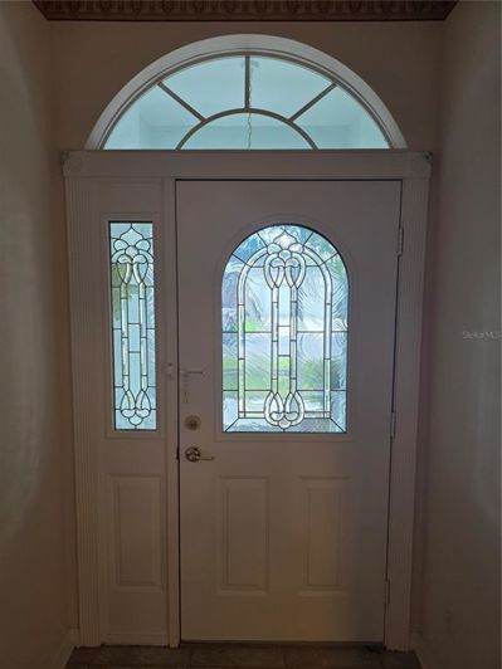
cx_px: 251
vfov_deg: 73.9
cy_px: 334
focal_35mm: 23
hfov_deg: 58.9
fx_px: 445
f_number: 1.7
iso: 200
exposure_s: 1/120
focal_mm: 6.3
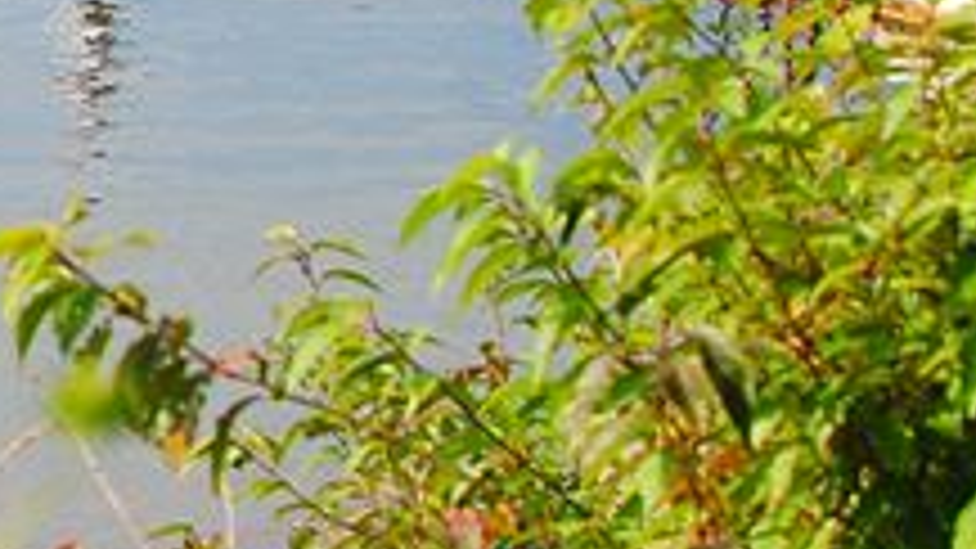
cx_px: -1039
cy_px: -326
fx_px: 6714
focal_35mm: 259
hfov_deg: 7.9
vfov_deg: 4.6
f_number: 4.5
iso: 100
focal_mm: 35
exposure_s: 1/400
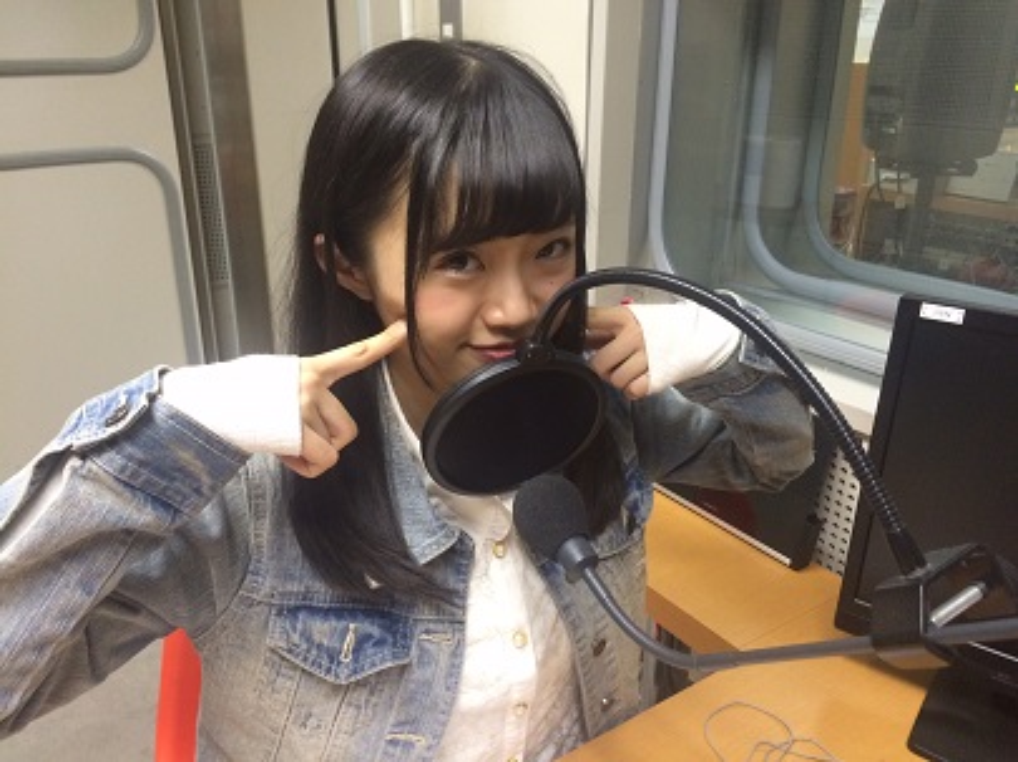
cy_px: 381
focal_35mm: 29
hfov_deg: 61.7
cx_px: 509
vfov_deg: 48.2
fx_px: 852
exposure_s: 1/33
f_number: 2.2
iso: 250
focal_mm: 4.15
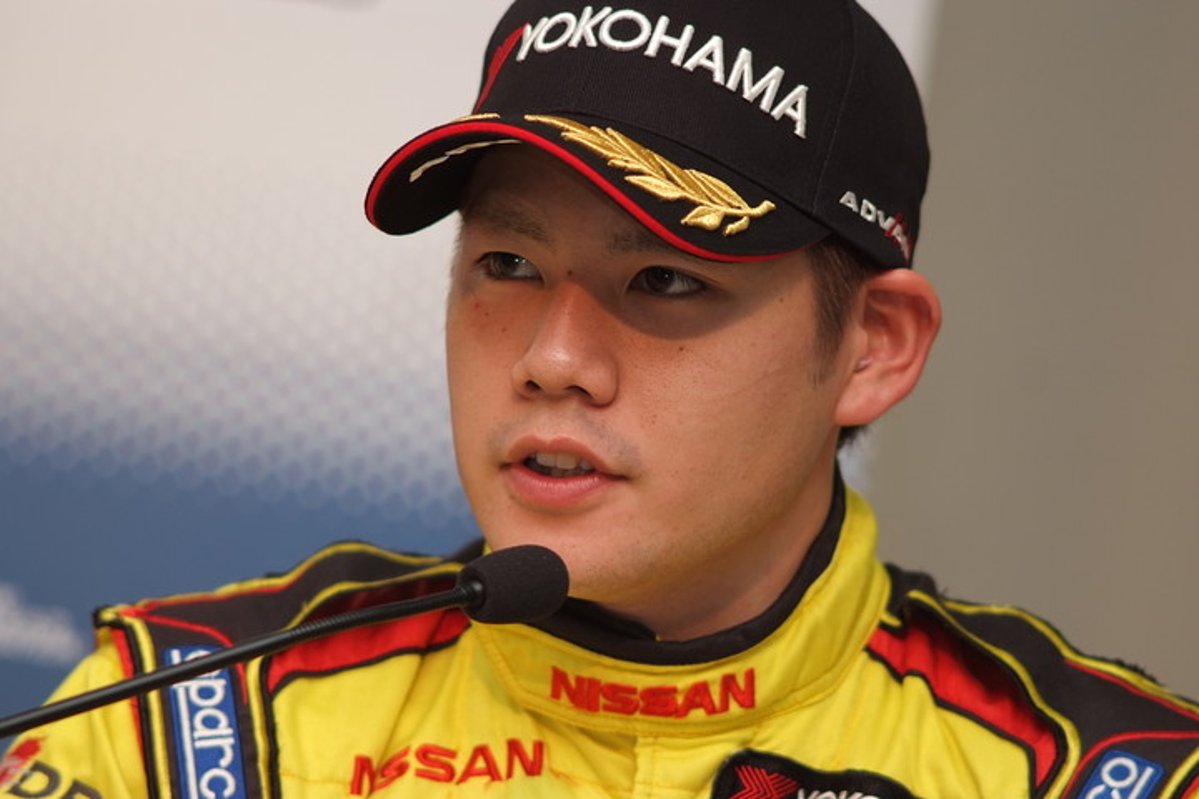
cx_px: 600
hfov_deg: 7.6
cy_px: 400
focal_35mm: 270
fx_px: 8992
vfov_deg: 5.1
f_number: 2.8
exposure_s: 1/125
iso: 400
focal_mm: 180
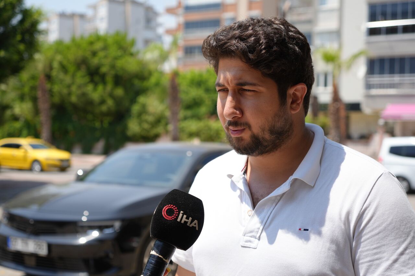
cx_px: 208
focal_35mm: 55
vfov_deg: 24.6
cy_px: 138
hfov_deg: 36.3
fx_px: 634
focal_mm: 55
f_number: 4.5
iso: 100
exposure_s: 1/640
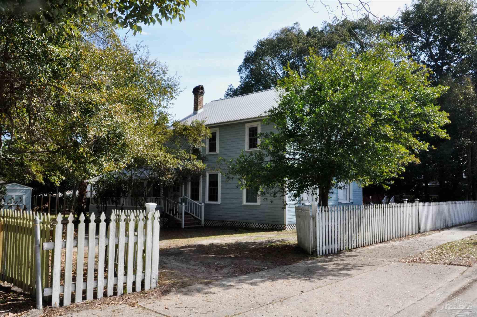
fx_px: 417
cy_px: 158
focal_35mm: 32
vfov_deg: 41.6
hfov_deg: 59.6
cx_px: 238
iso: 1250
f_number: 25
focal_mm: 21
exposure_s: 1/200
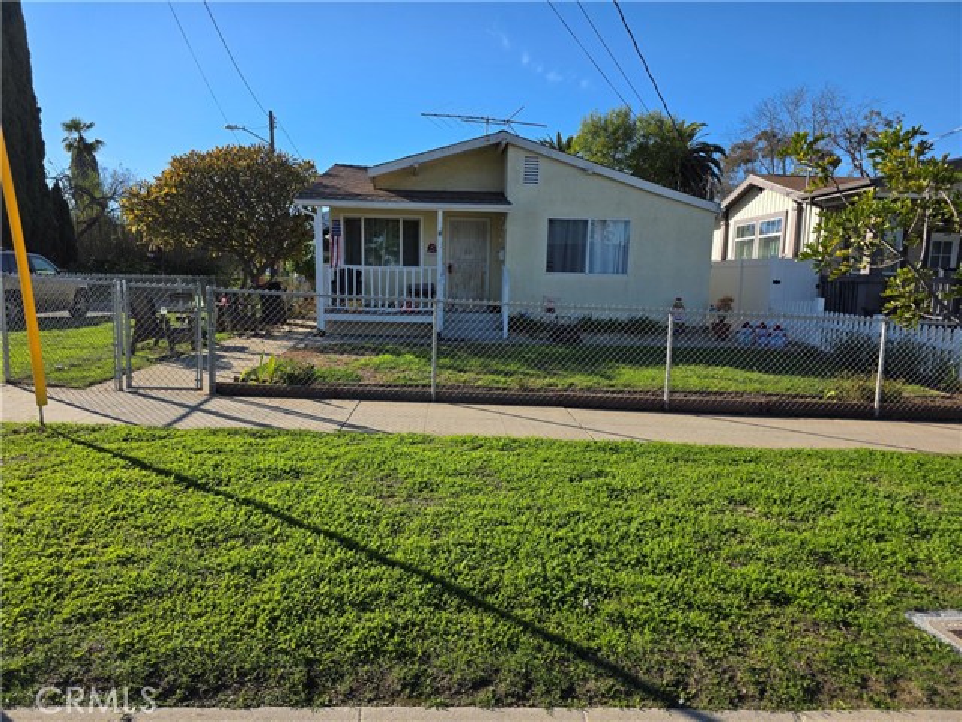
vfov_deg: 58.9
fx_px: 639
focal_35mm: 23
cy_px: 361
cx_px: 481
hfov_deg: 73.9
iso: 80
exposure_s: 1/4434
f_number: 1.7
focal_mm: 6.3
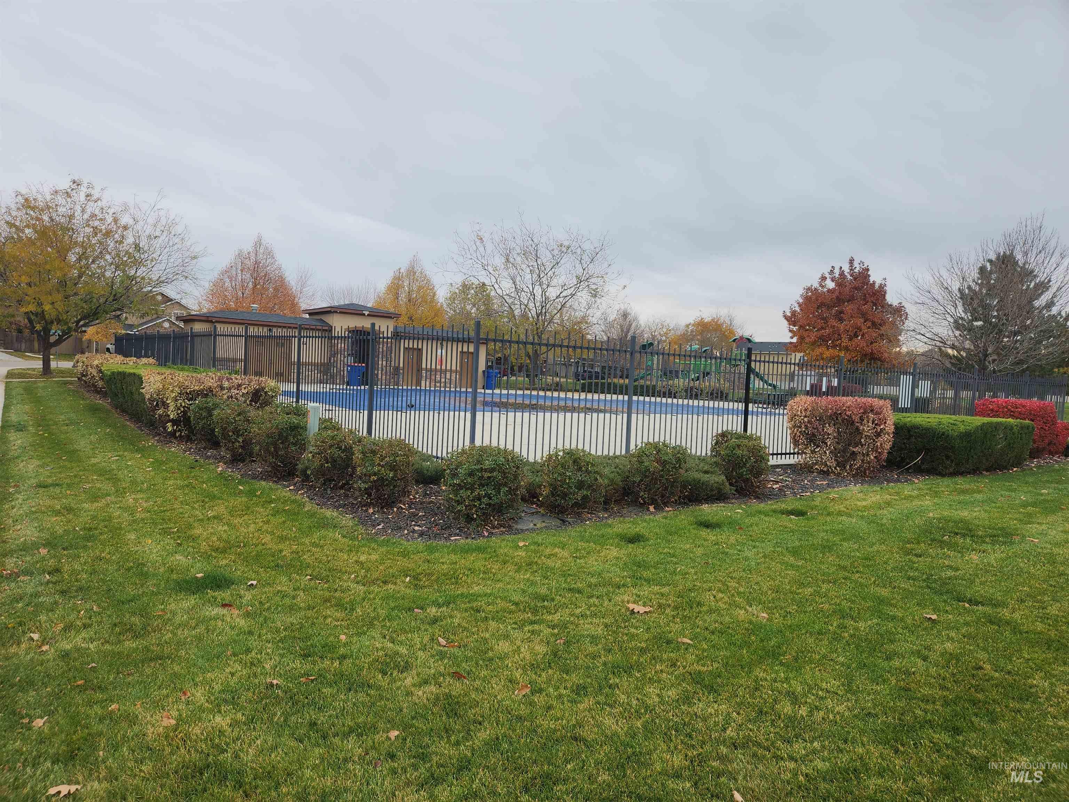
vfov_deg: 58.9
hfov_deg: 73.9
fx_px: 710
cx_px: 534
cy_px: 401
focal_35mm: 23
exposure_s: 1/206
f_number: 1.8
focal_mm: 5.4
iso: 20
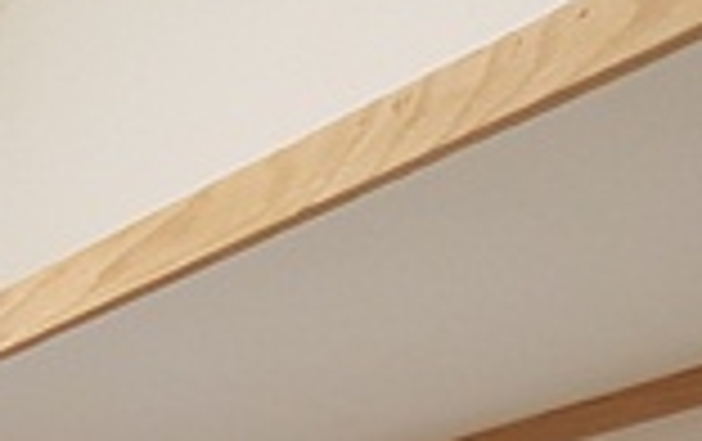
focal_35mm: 113
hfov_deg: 16.7
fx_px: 2165
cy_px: 1377
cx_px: -346
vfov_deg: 9.1
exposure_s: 1/60
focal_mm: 4.2
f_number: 1.7
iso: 80
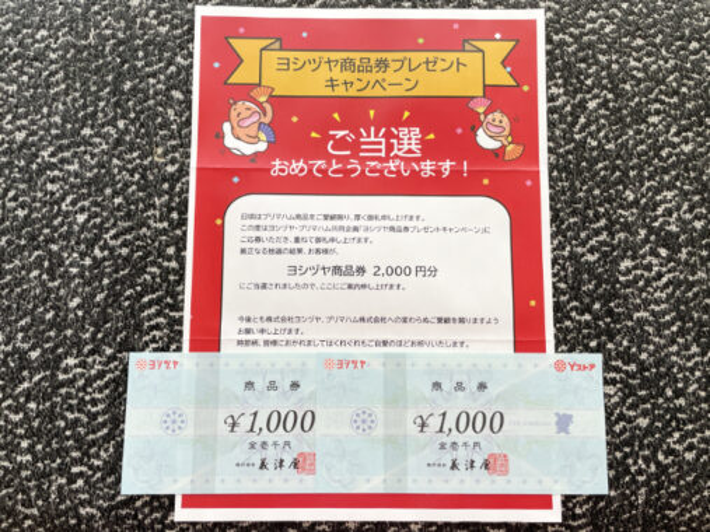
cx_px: 355
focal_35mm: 26
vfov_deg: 53.0
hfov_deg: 67.3
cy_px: 266
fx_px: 533
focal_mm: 4.2
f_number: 1.6
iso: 125
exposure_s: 1/121
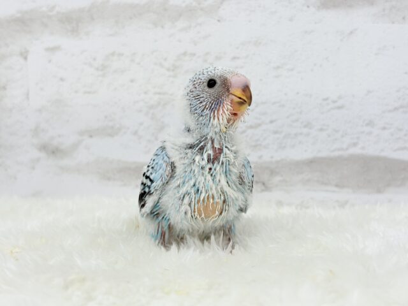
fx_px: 613
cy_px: 153
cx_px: 204
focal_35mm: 52
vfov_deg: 28.0
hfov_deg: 36.8
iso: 40
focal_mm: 5.96
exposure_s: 1/50
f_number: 1.6
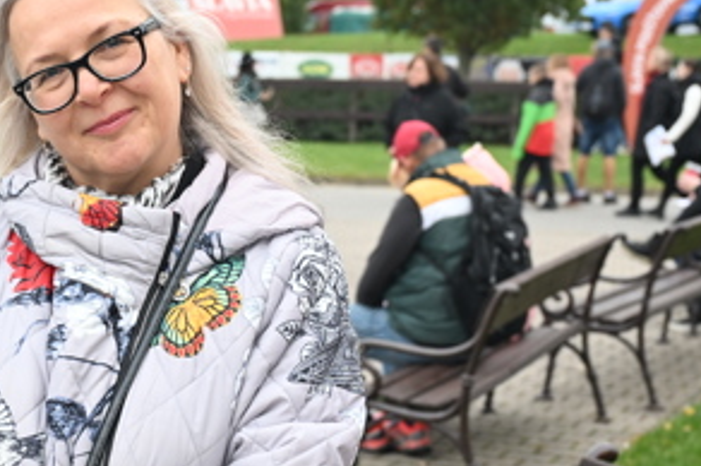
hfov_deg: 20.7
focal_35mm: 97
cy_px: 331
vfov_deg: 14.0
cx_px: 82
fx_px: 1887
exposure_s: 1/250
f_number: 4.5
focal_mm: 41
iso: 500
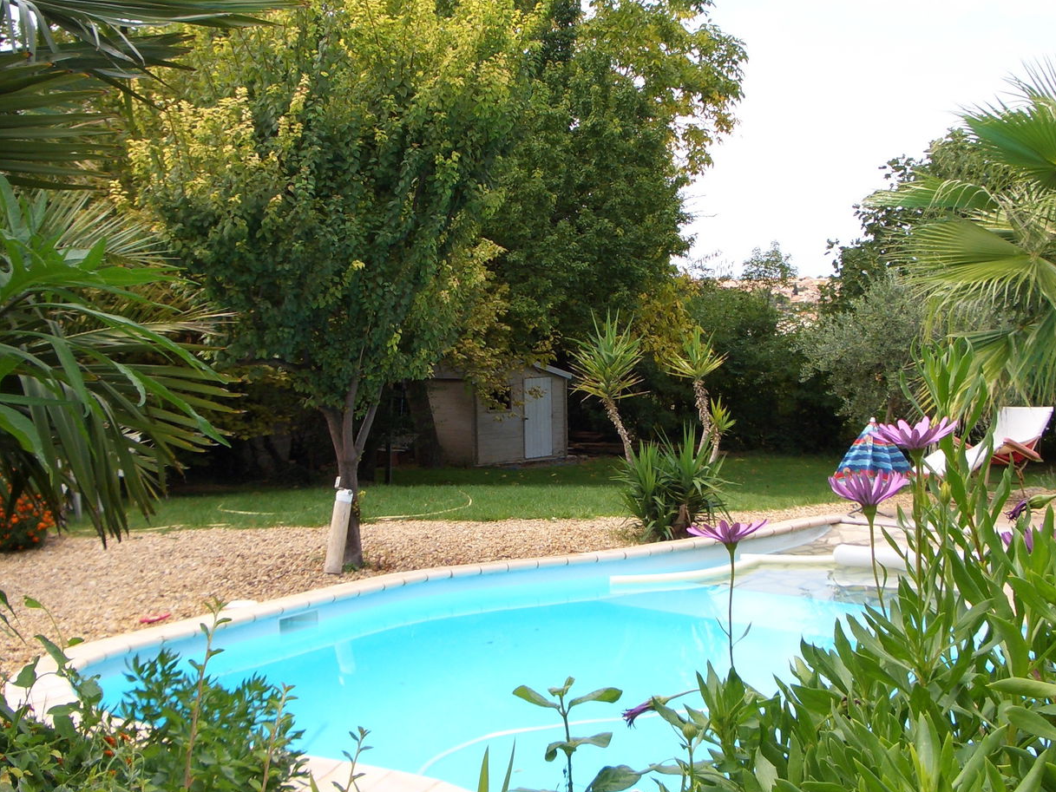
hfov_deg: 41.2
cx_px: 527
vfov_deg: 31.5
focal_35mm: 46
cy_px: 331
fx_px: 1403
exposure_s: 1/200
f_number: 4.3
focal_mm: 5.8
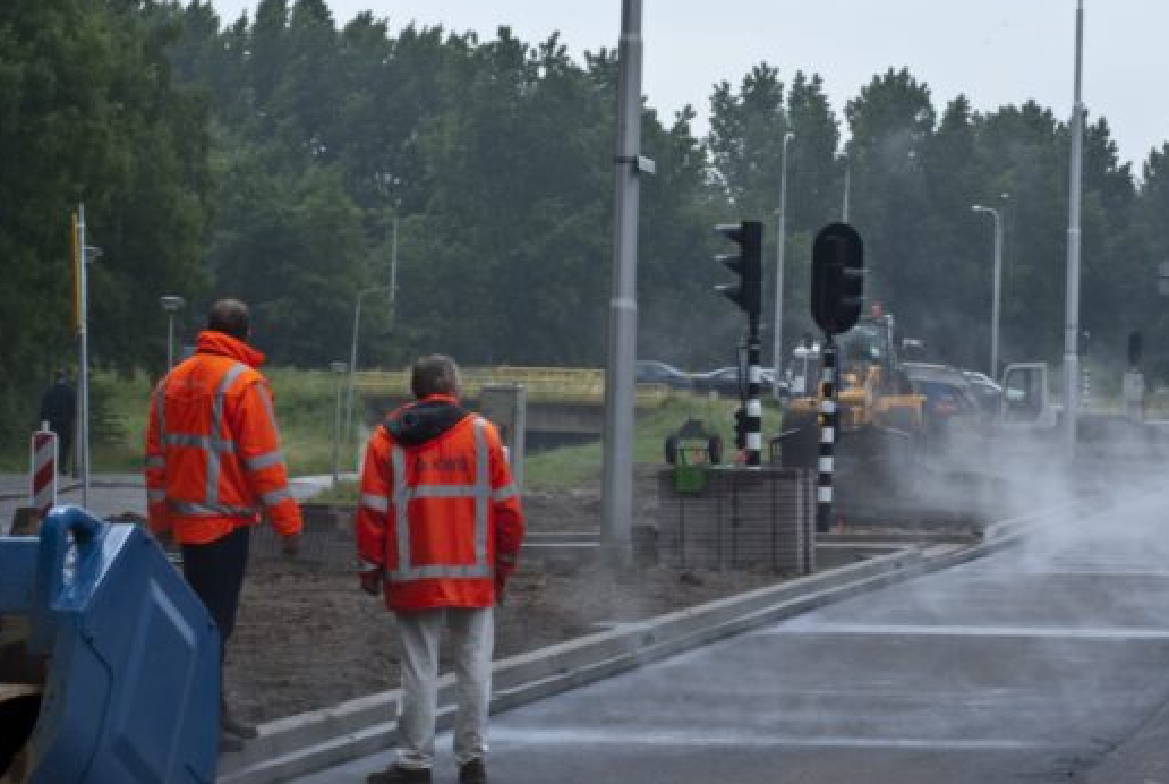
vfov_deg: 11.3
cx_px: 664
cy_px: 410
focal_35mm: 122
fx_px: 3968
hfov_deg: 16.8
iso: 100
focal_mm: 70
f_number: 32
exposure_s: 1/15
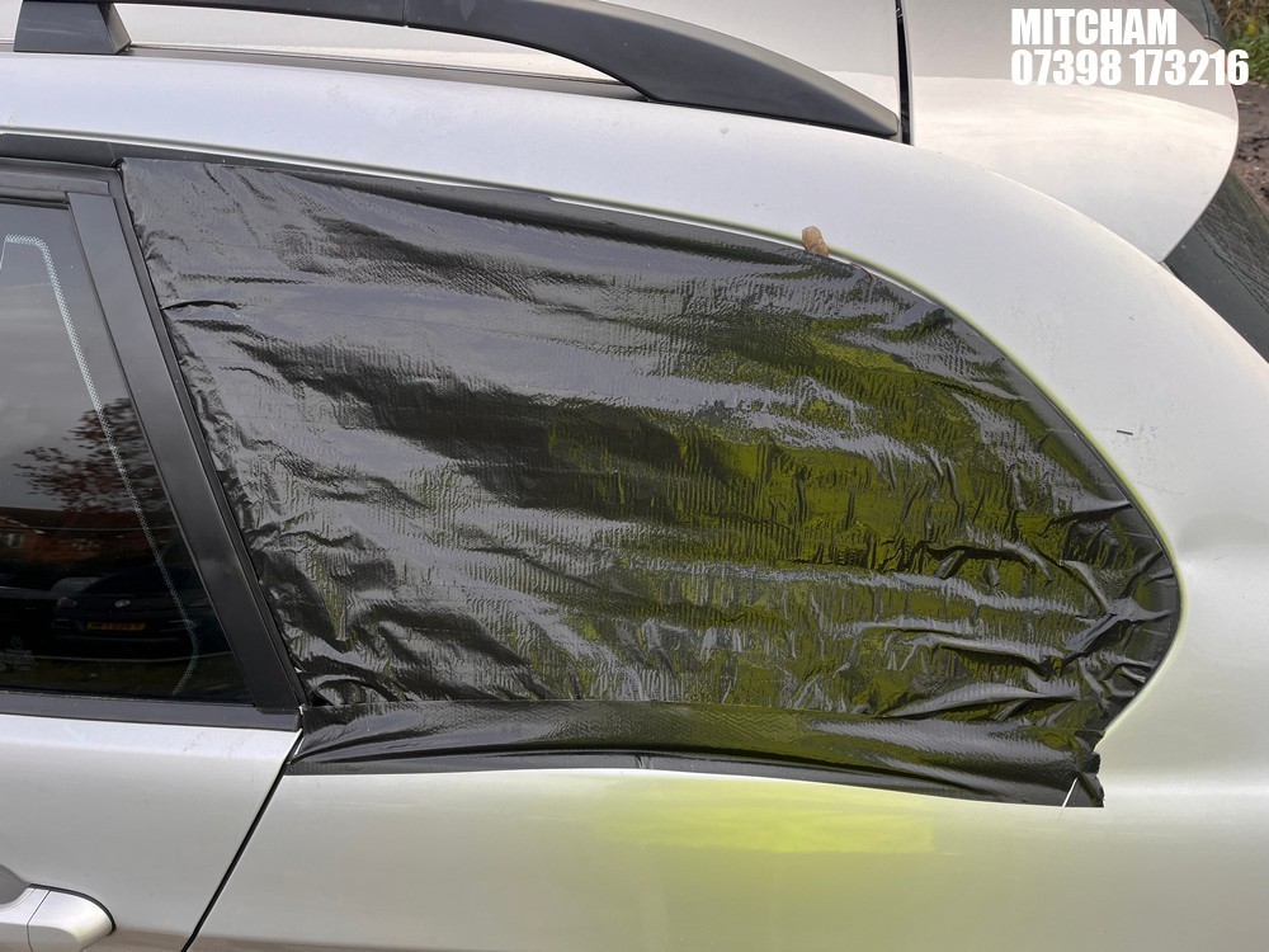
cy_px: 476
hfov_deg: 67.3
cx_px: 634
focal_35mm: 26
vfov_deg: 53.1
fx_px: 953
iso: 50
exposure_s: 1/342
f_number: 1.6
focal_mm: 5.1
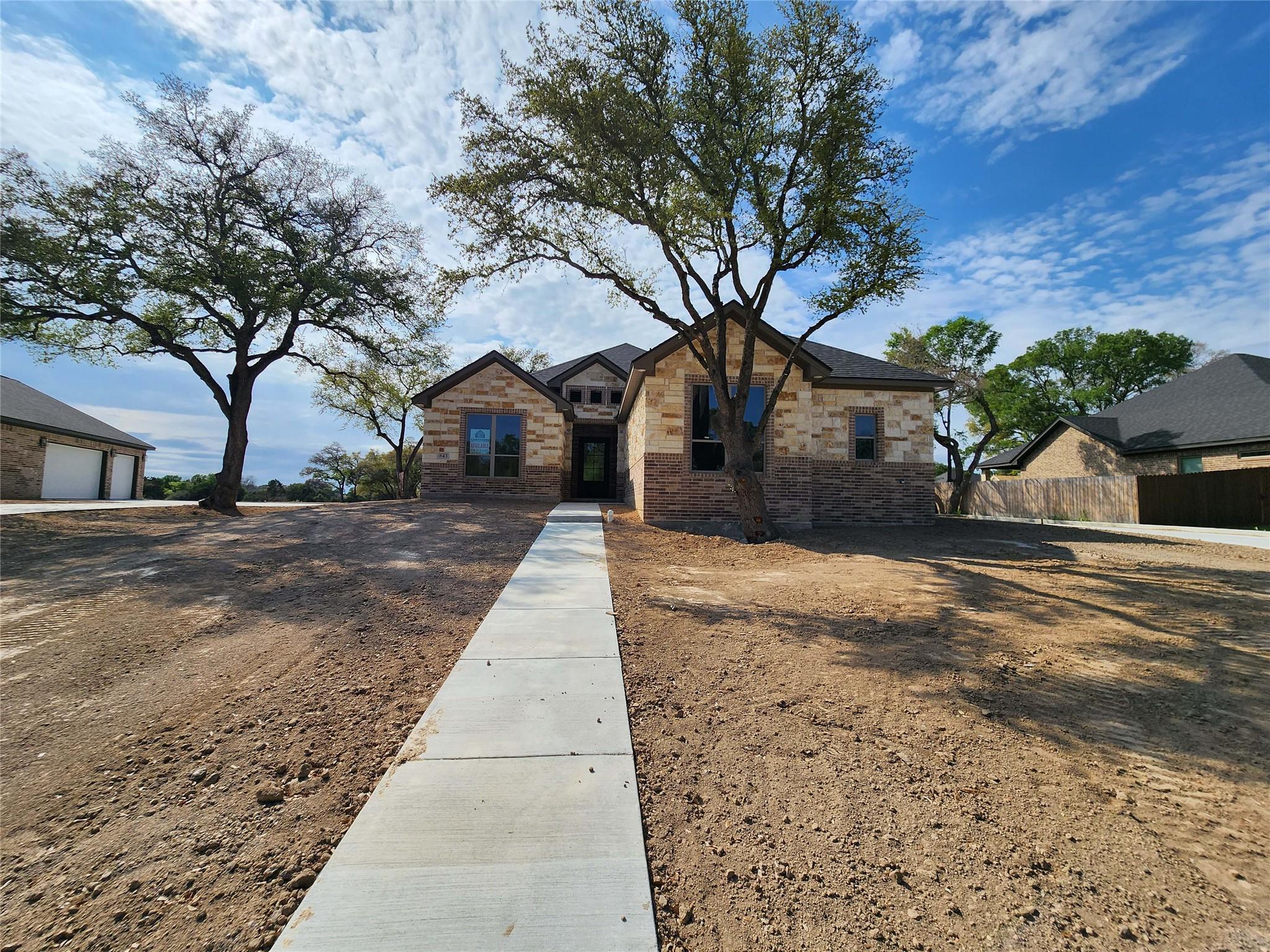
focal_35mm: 13
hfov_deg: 106.2
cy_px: 476
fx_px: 477
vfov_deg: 89.9
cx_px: 635
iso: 50
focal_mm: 2.2
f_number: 2.2
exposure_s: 1/5002
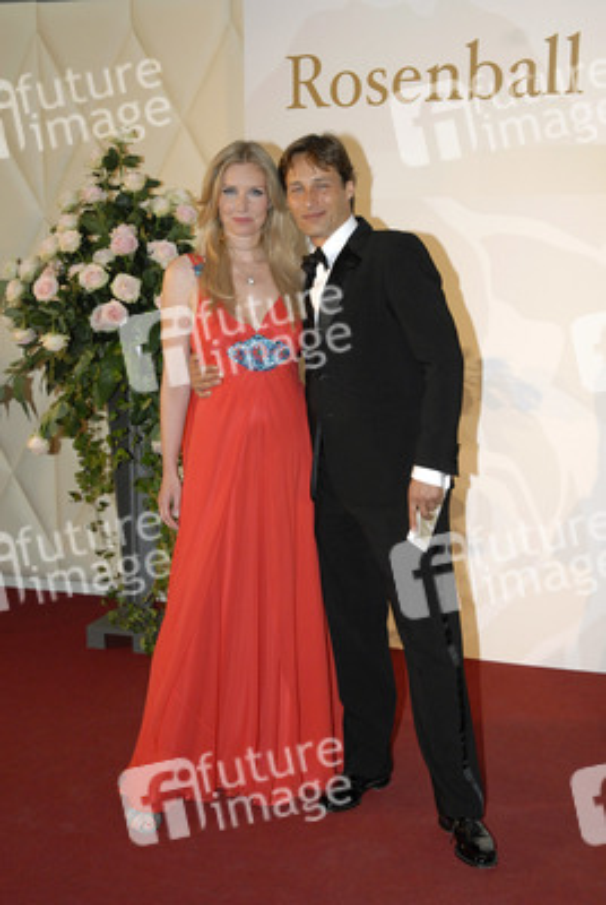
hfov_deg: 28.2
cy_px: 452
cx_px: 303
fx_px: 1208
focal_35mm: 48
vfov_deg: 41.1
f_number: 5.6
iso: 800
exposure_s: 1/125
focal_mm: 32
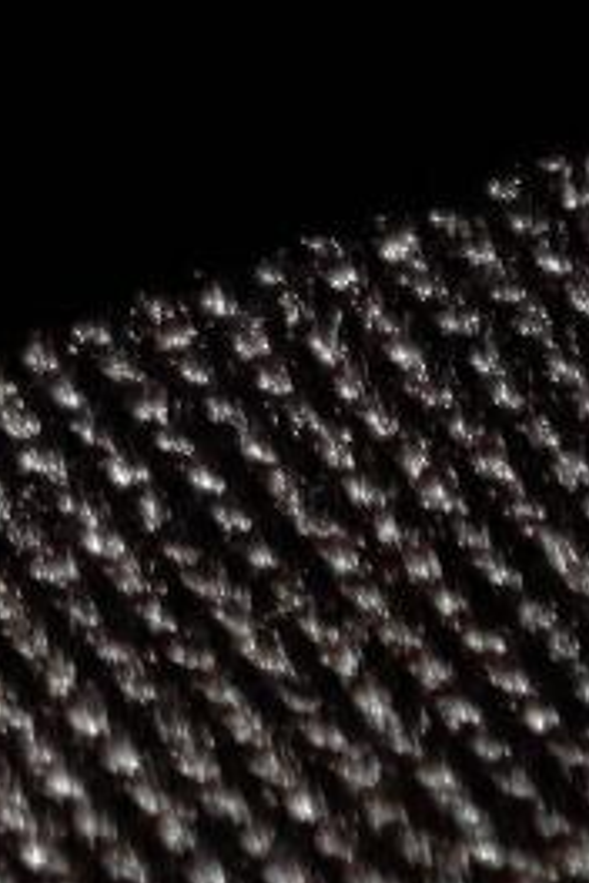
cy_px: -1264
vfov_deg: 2.7
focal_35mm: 765
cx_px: -1643
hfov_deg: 1.8
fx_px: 18773
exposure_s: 1/105
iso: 400
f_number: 2
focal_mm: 9
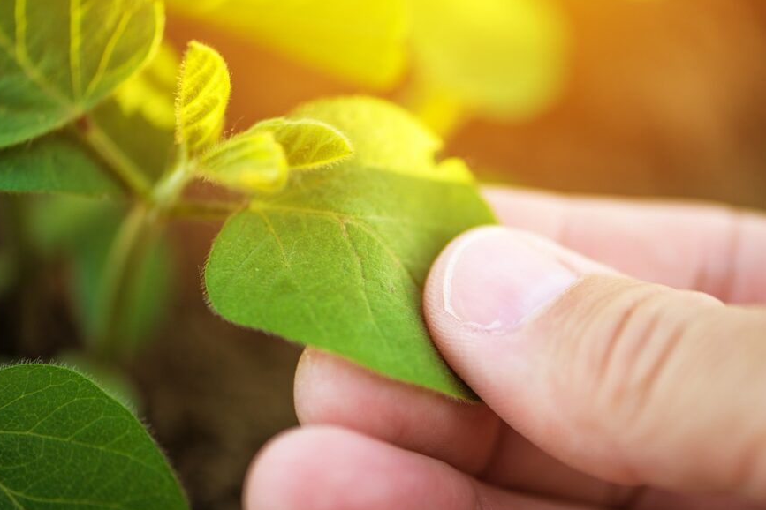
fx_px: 2638
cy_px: 284
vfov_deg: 11.1
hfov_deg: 16.5
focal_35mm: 124
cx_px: 429
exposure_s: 1/500
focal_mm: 105
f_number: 3.2
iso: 160
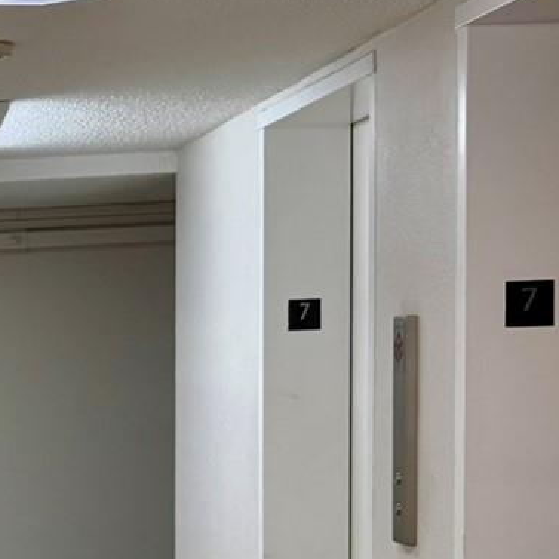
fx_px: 1644
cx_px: -363
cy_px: 489
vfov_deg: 19.0
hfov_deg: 16.8
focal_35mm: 90
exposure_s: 1/122
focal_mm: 6.76
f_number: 1.78
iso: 200
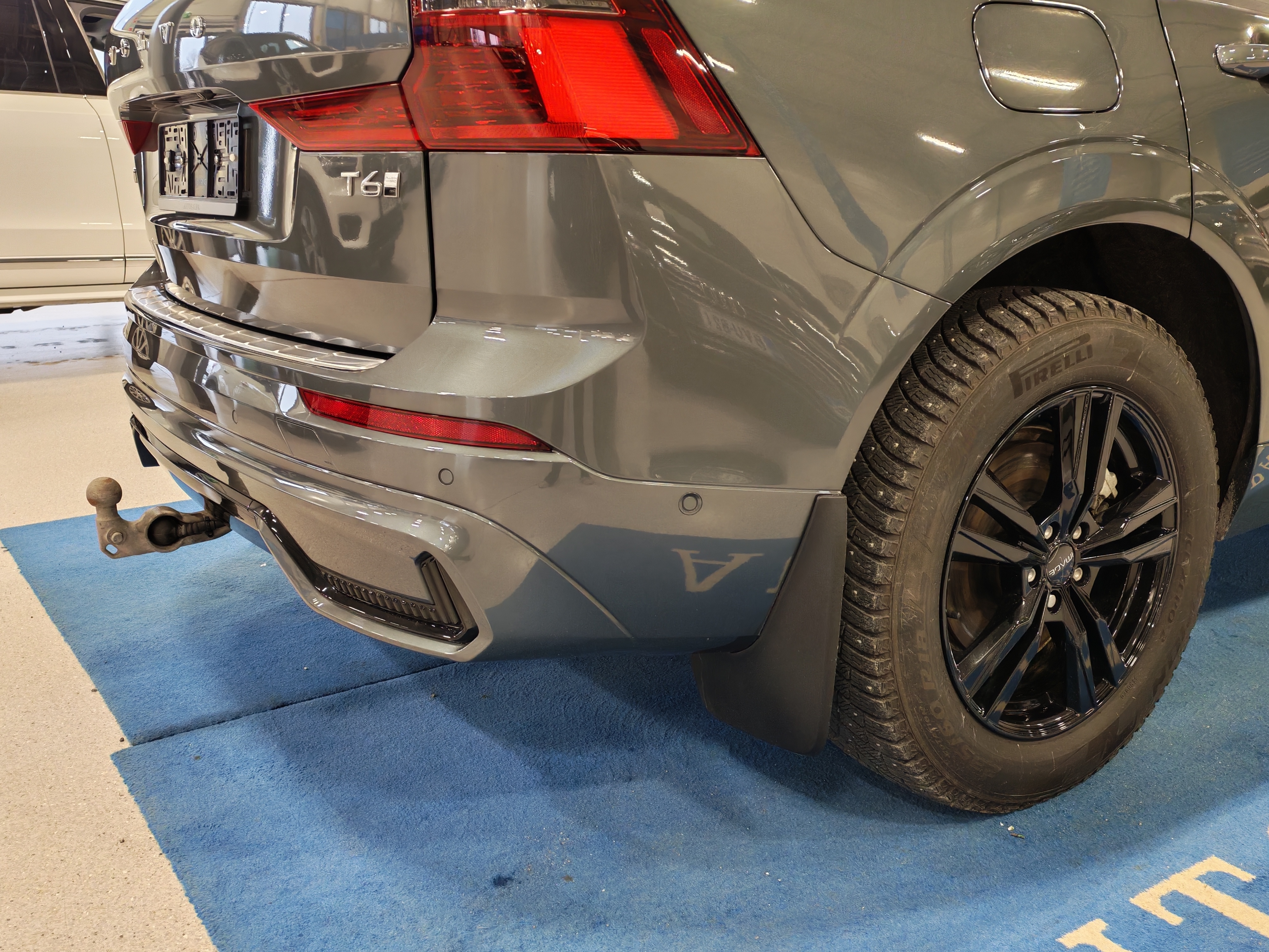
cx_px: 634
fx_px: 1246
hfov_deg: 54.0
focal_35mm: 34
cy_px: 476
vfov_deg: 41.8
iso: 719
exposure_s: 1/100
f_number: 1.9
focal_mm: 6.12
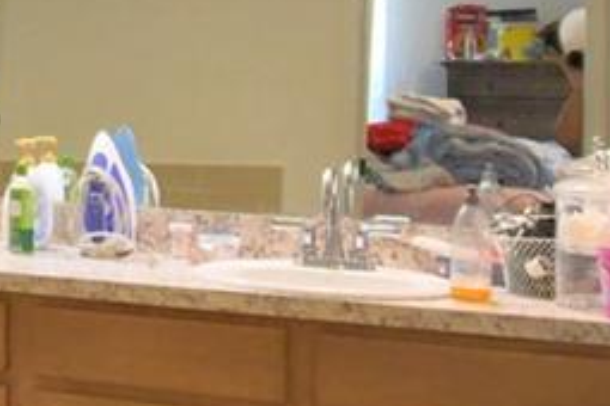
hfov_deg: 18.3
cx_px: -402
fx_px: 1593
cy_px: -5
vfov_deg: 14.3
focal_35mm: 94
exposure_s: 1/30
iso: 450
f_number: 4.5
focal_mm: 10
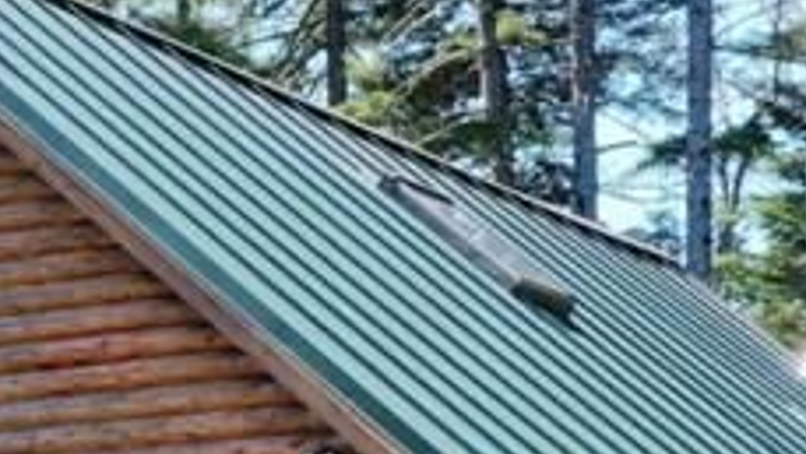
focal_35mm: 131
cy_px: 572
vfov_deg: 9.1
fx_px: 2801
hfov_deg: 16.2
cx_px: 74
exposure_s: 1/80
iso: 100
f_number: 7.1
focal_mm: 10.26
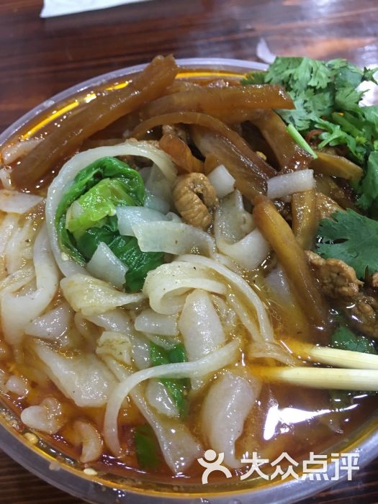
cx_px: 189
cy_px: 252
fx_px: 422
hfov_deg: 48.2
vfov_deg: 61.7
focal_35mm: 29
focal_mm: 4.15
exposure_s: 1/10
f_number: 2.2
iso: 100
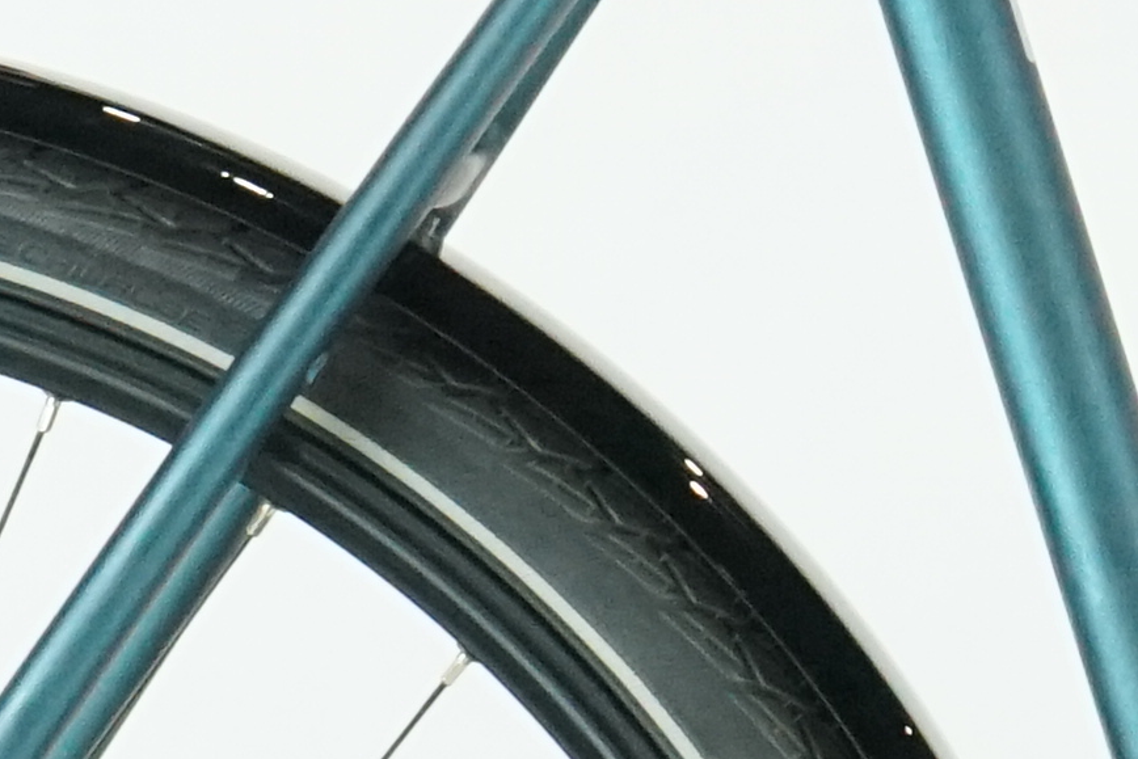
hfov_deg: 4.4
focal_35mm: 463
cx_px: 1985
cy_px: 638
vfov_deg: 3.0
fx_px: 14637
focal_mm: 67
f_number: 8
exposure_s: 1/200
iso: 4000
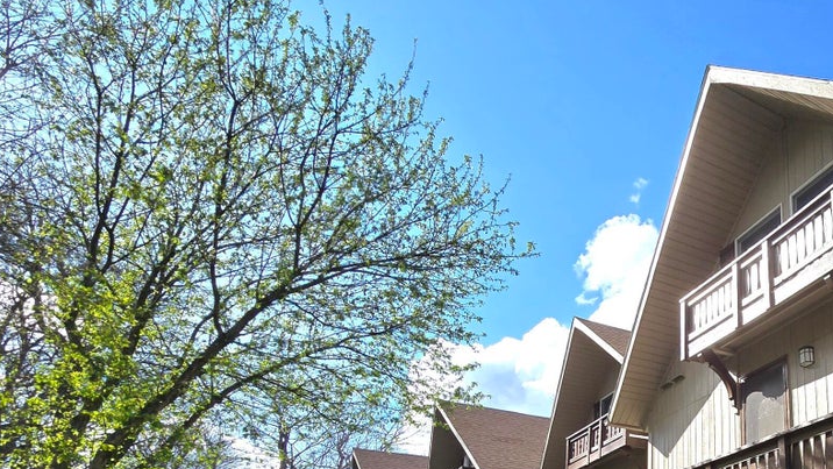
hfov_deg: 59.1
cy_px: 466
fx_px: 596
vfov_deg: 38.3
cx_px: 756
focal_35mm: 27
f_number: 2.2
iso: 50
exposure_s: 1/1667
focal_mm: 2.2
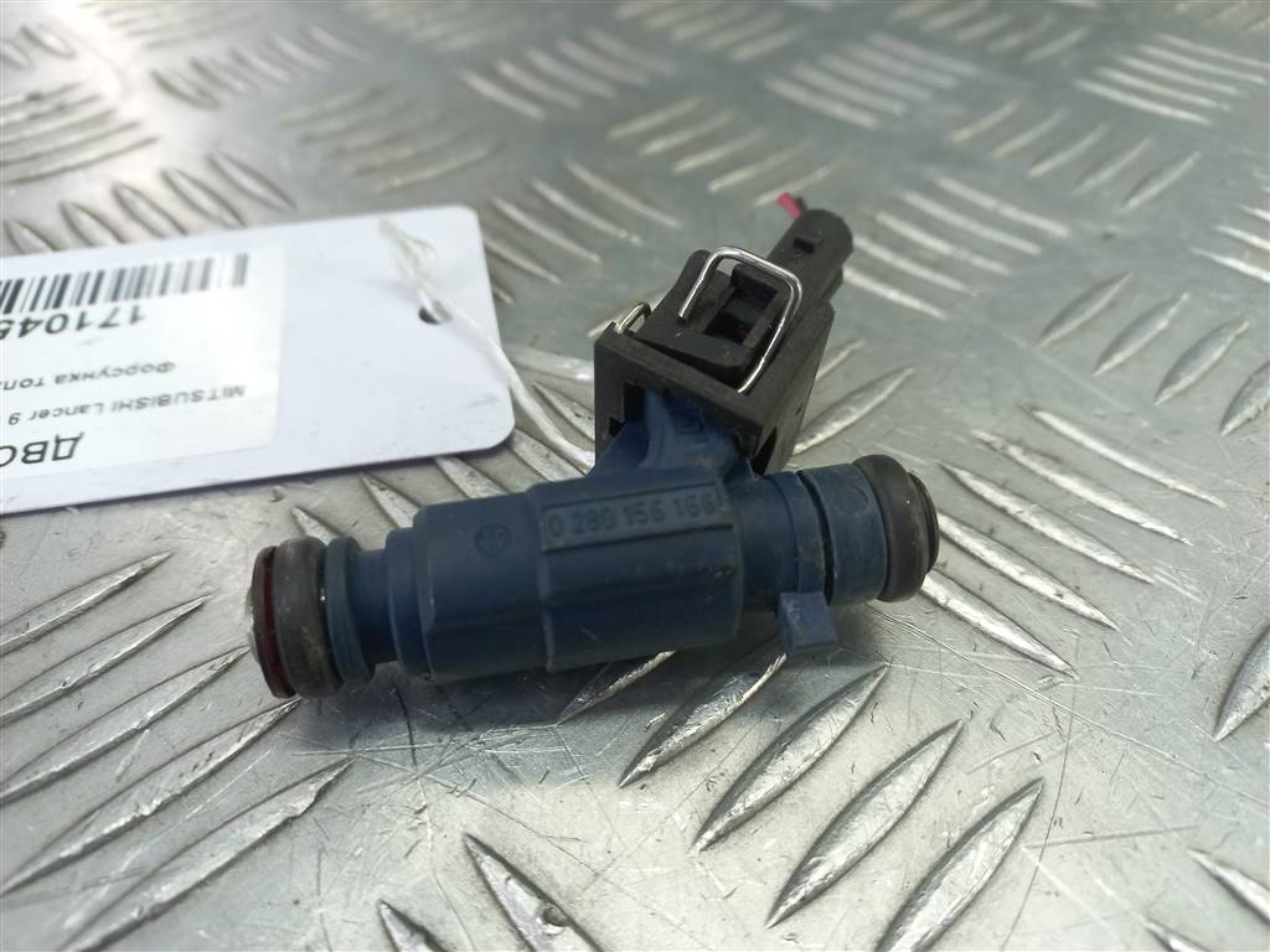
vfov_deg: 54.9
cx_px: 635
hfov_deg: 69.4
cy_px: 476
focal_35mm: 25
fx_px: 917
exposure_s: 1/50
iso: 64
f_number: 1.8
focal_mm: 4.6
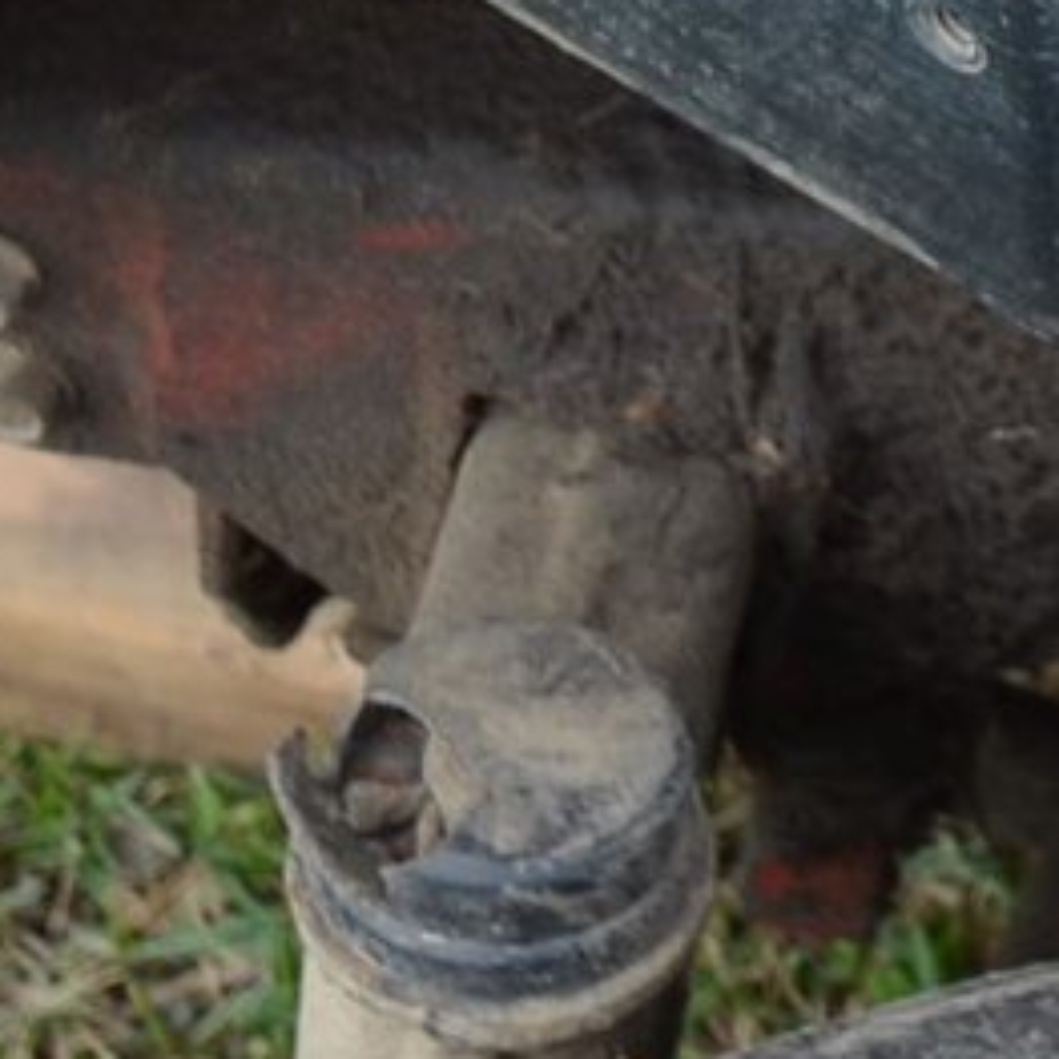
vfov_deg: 10.2
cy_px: -546
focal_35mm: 166
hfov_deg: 10.2
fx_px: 5746
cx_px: 1554
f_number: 7.1
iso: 250
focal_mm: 20
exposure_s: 1/200
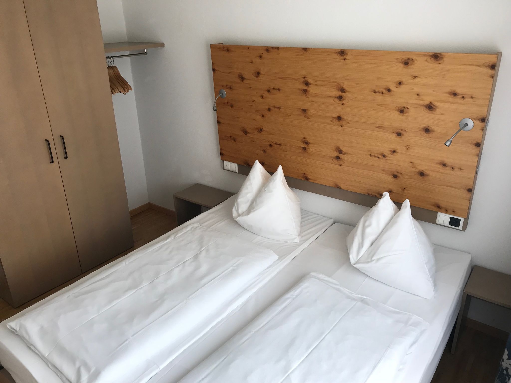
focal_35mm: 28
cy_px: 192
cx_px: 256
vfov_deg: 49.7
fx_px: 413
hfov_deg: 63.4
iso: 25
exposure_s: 1/100
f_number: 1.8
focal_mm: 3.99
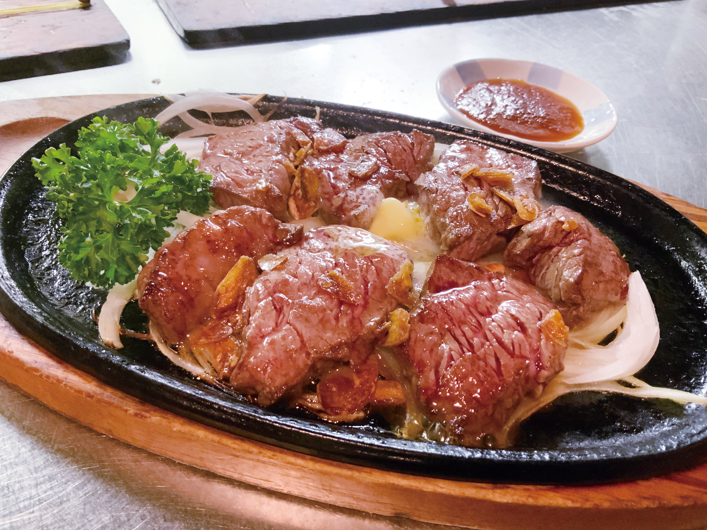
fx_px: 592
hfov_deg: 61.7
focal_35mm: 29
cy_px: 265
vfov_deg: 48.2
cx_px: 354
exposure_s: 1/40
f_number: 1.8
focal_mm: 3
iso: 320
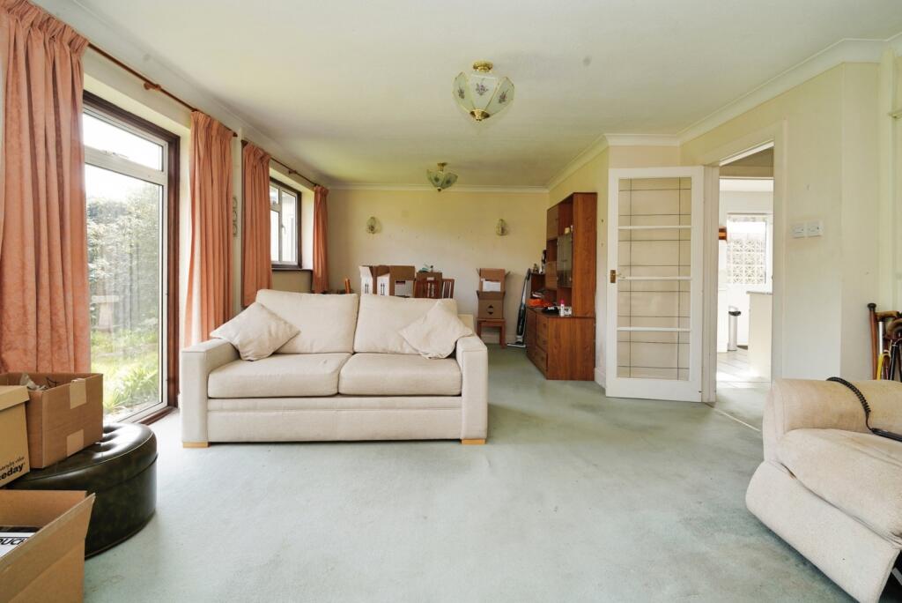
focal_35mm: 16
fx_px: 401
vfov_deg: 73.8
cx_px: 451
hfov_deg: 96.7
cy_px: 302
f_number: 9
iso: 320
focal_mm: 16
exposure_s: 1/20
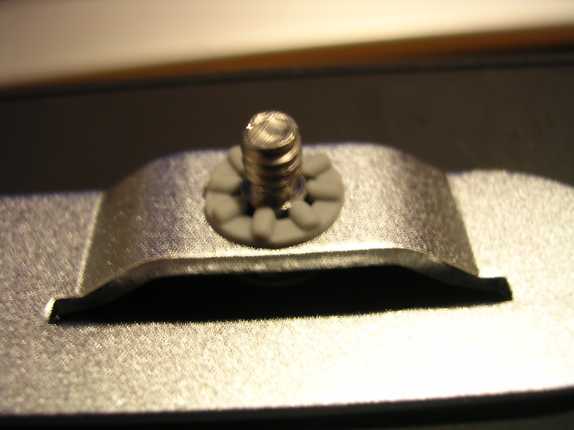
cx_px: 287
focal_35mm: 38
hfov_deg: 49.0
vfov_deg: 37.7
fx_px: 630
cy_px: 215
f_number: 2.8
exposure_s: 1/4.4
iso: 100
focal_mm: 5.8
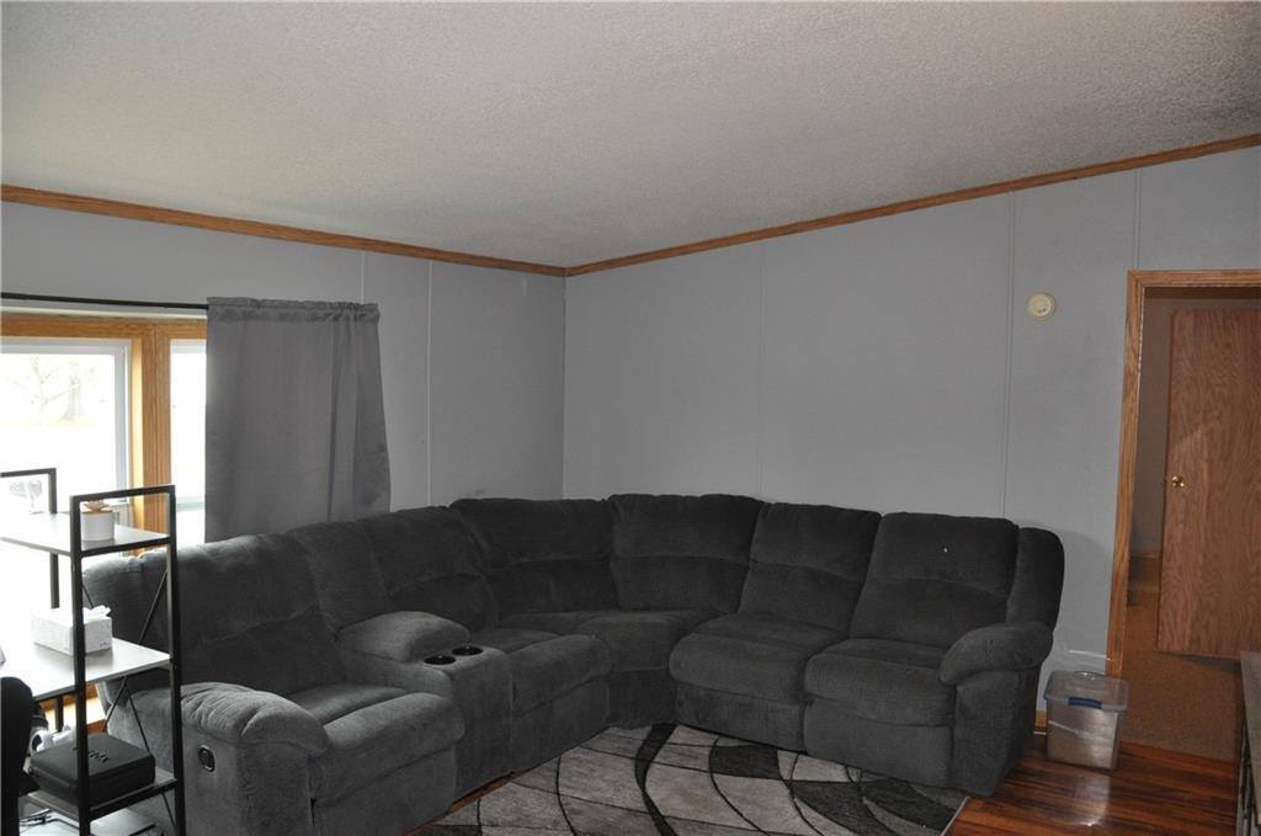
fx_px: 944
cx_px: 630
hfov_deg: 67.5
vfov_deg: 47.8
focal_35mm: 27
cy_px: 418
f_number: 3.5
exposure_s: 1/60
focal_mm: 18
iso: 800
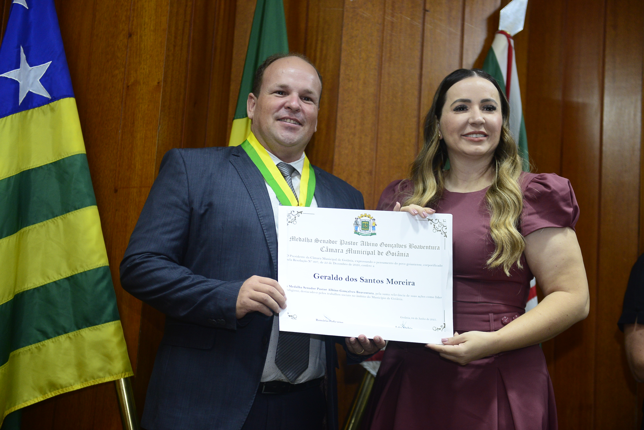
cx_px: 322
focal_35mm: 62
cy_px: 215
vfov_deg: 21.9
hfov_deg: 32.4
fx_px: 1109
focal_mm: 62
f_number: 2.8
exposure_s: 1/125
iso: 2000
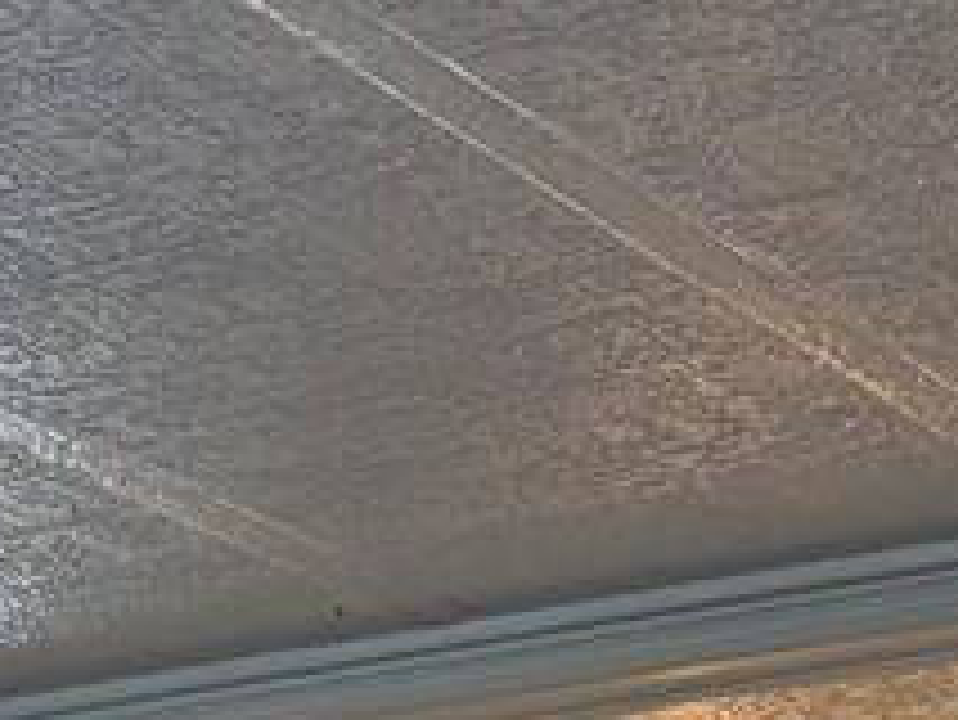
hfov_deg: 9.8
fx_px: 5400
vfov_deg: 7.0
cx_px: -594
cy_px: 1980
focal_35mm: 195
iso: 125
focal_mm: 5.96
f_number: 1.6
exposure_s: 1/60
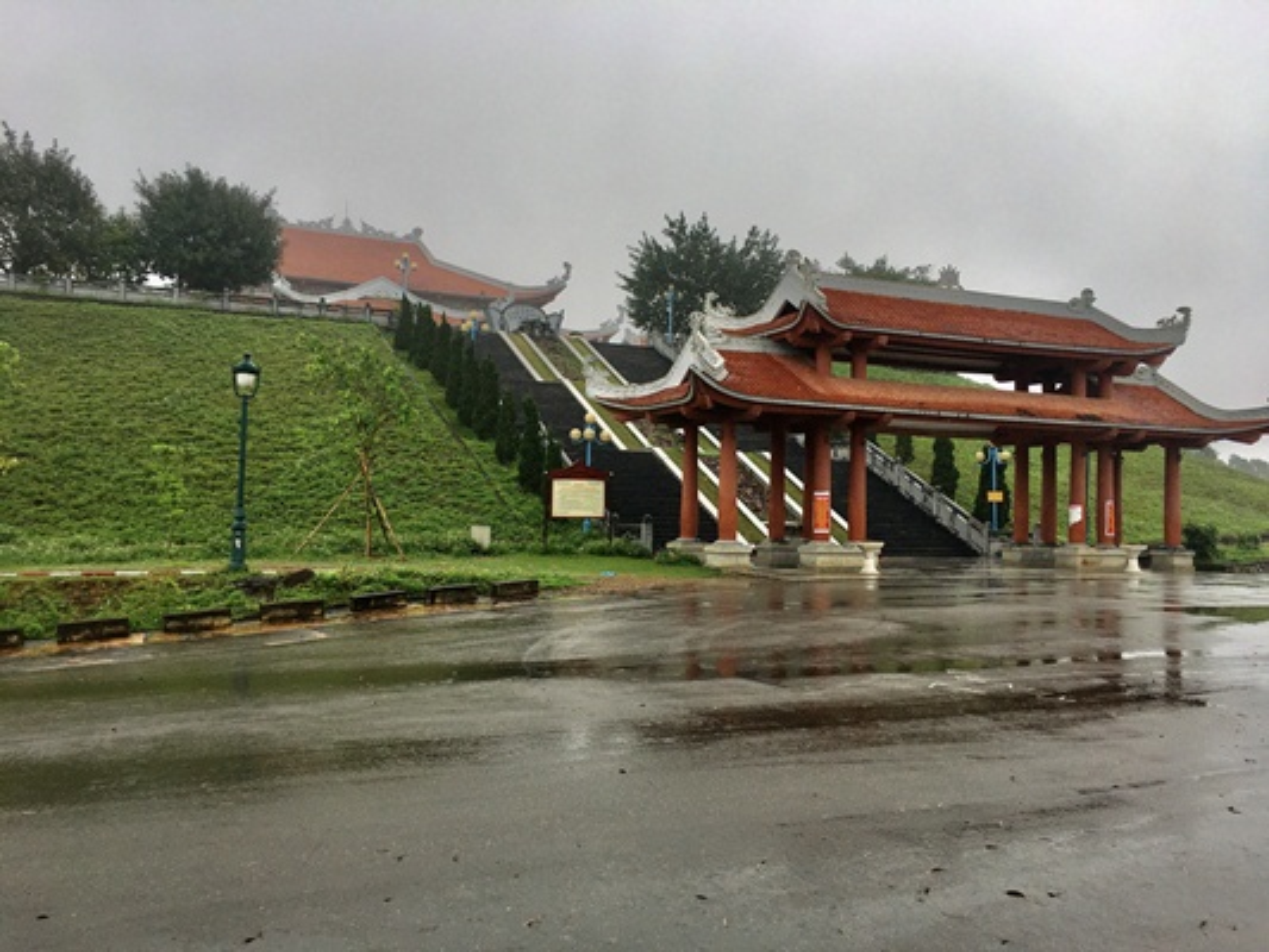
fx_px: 1063
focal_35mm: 29
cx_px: 634
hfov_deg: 61.6
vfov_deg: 48.2
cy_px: 476
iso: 25
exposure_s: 1/545
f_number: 2.2
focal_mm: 4.15
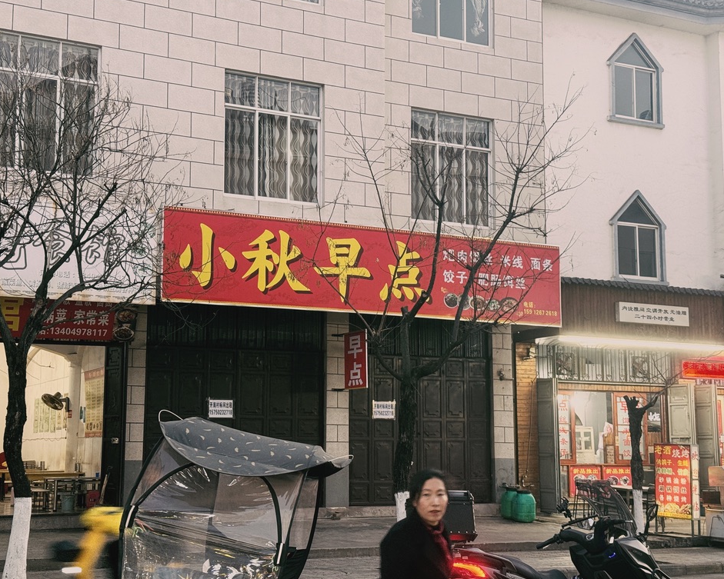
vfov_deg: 29.7
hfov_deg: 36.6
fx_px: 1093
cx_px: 343
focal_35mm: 51
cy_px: 289
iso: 200
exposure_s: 1/50
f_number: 1.78
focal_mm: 6.76
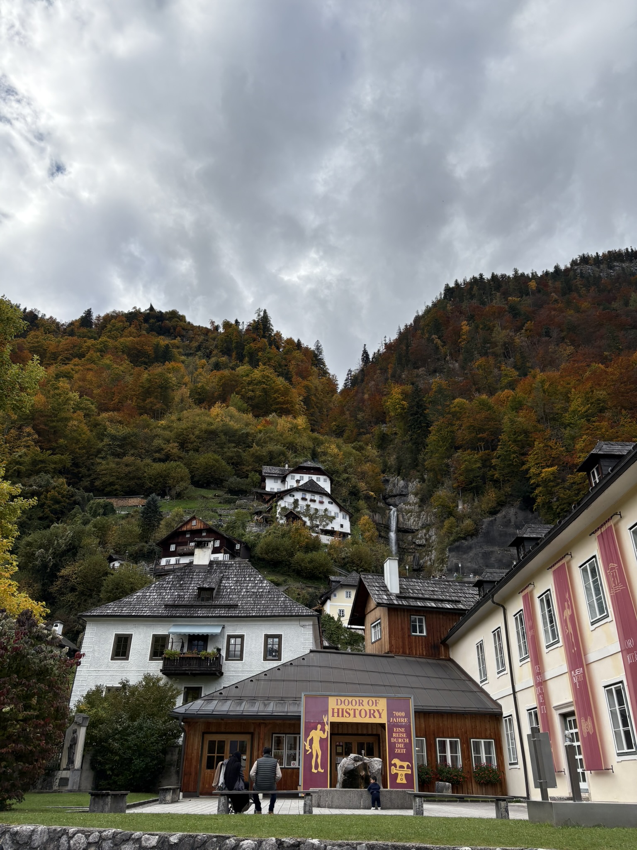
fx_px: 638
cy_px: 425
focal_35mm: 26
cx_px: 318
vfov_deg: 67.3
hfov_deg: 53.1
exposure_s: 1/2985
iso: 50
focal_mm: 5.96
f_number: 1.6
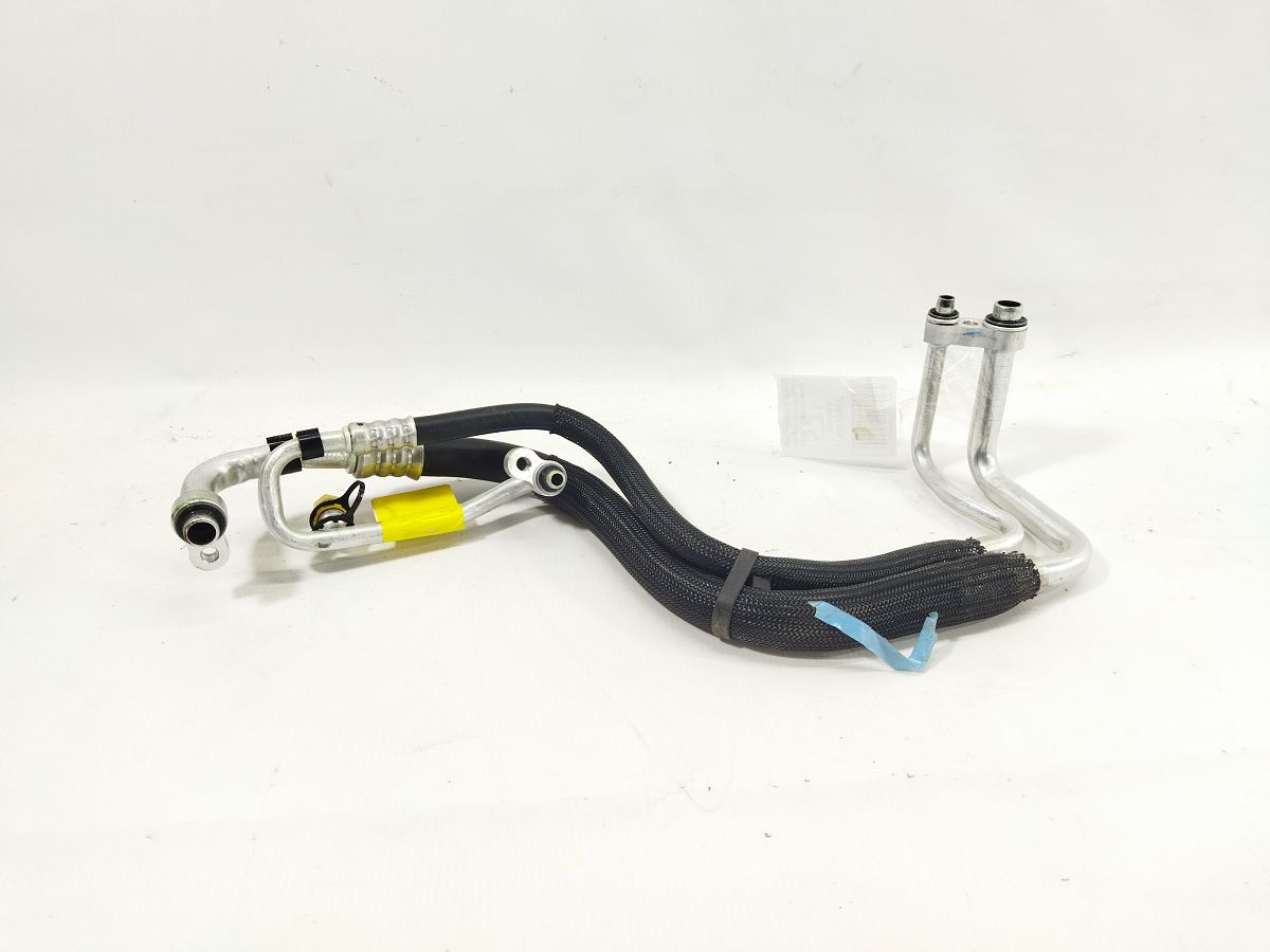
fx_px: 991
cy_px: 476
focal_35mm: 27
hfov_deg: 65.3
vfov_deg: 51.4
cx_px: 635
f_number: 1.79
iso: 147
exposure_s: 1/100
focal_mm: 4.71
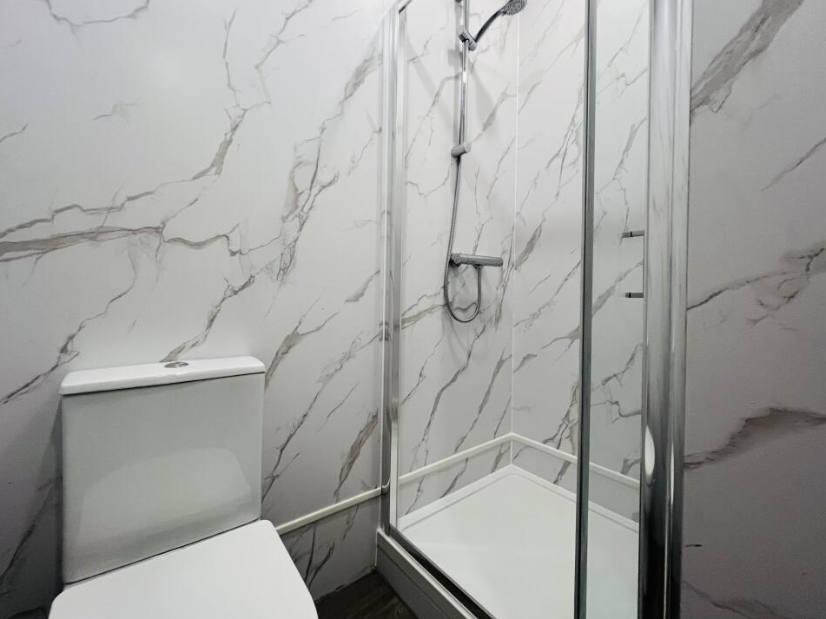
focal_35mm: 14
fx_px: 334
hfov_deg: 102.1
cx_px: 411
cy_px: 297
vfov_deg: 85.6
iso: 200
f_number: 1.8
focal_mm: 1.57
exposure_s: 1/100
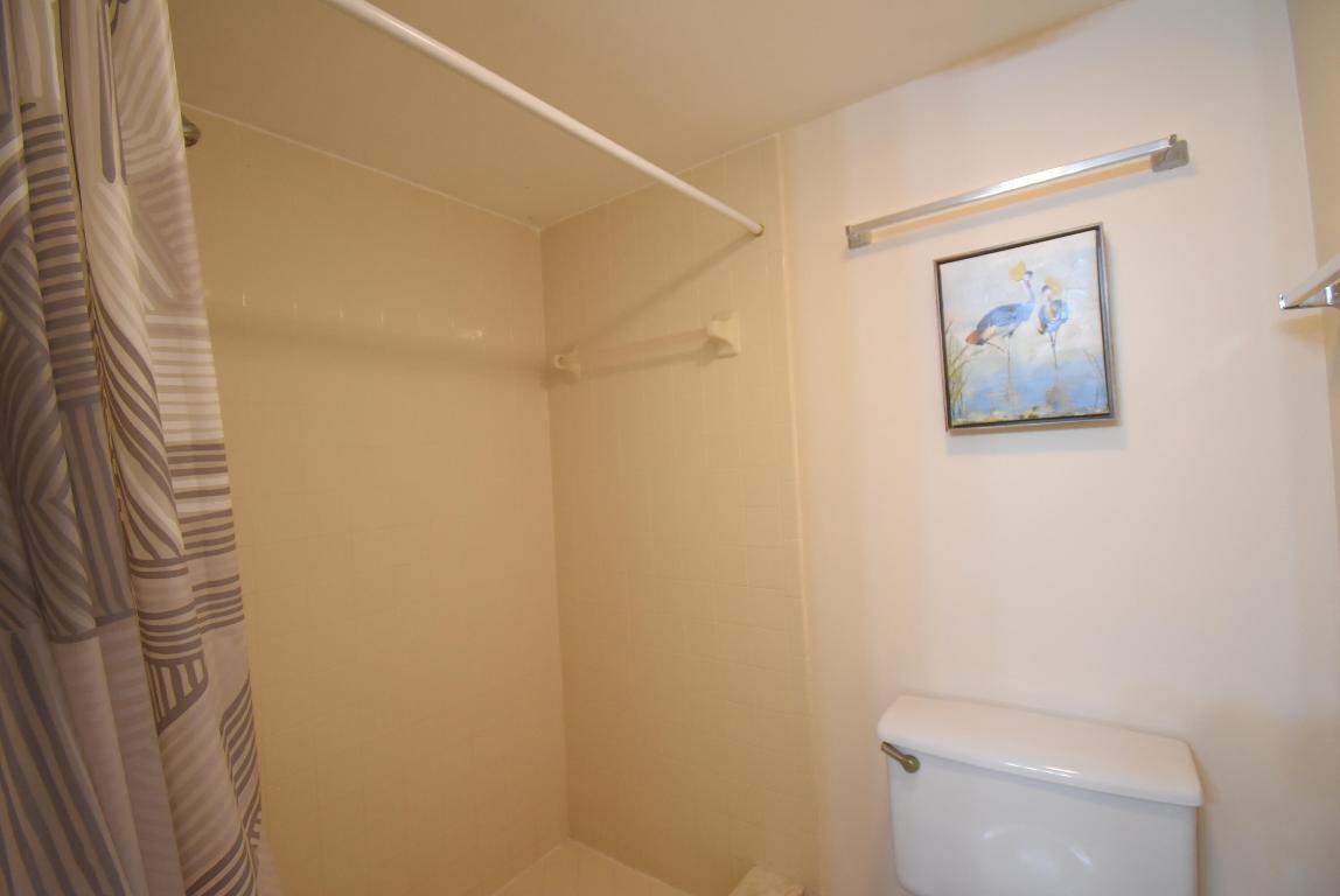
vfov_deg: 77.5
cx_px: 670
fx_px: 559
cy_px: 448
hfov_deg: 100.3
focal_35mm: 15
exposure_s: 1/60
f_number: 4.5
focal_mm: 10
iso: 1250
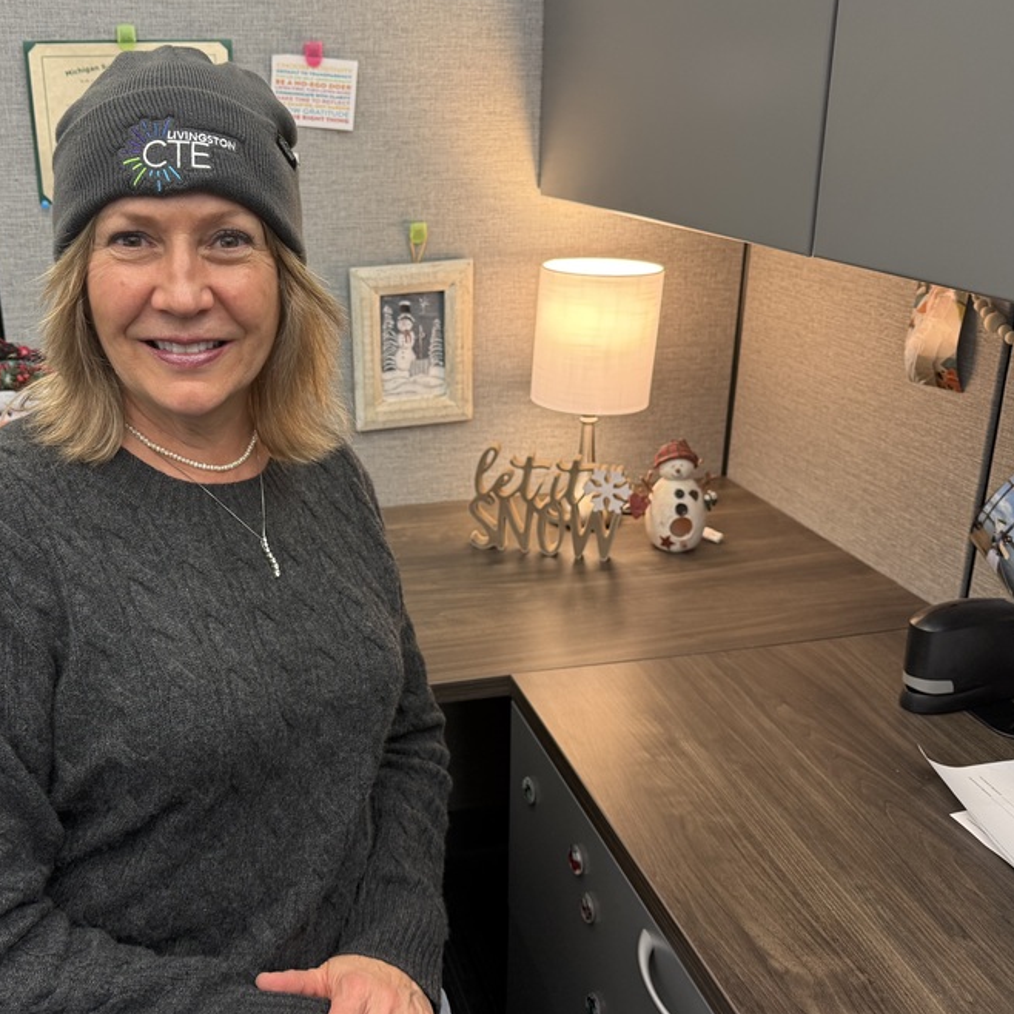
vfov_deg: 49.7
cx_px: 359
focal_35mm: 33
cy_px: 504
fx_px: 1094
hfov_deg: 49.1
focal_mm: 6.76
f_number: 1.78
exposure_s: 1/60
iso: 200
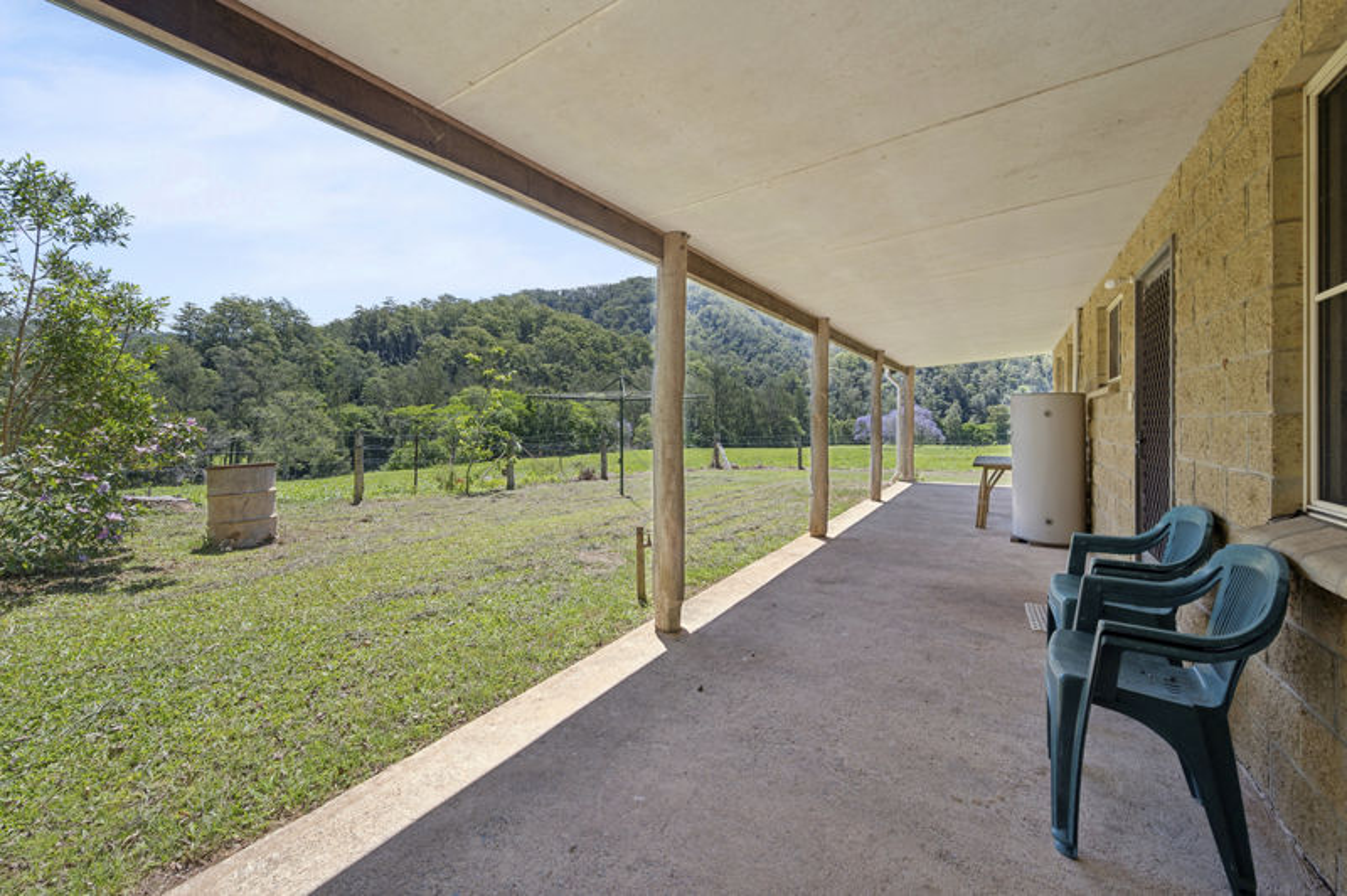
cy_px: 448
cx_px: 674
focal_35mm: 14
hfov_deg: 104.3
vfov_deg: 81.1
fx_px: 523
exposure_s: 1/200
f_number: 9
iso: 200
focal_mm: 14
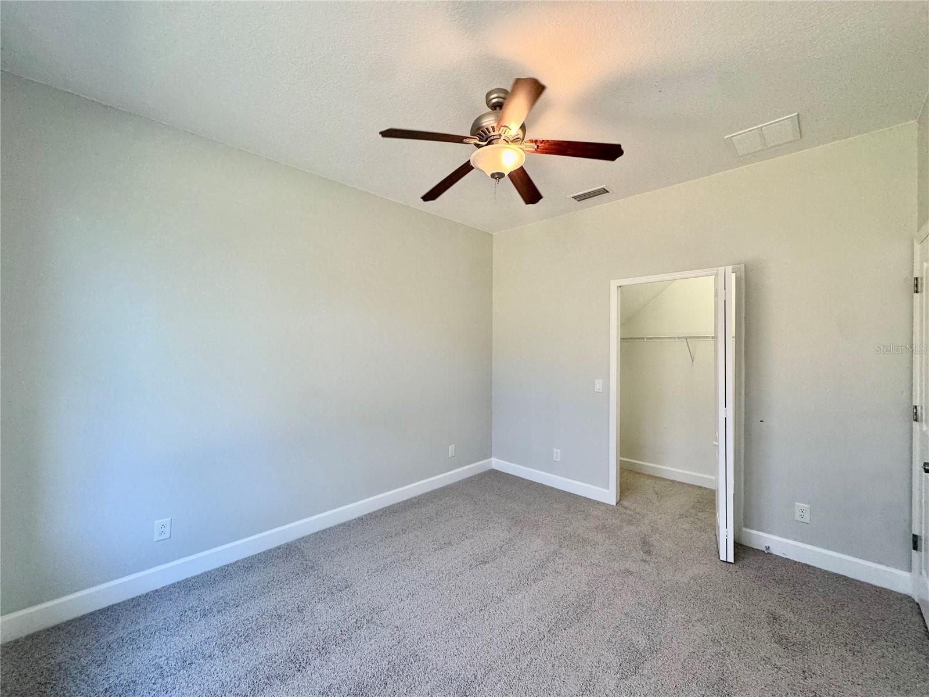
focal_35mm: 14
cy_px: 348
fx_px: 376
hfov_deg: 102.1
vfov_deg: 85.7
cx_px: 464
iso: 125
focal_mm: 2.22
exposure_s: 1/120
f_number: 2.2
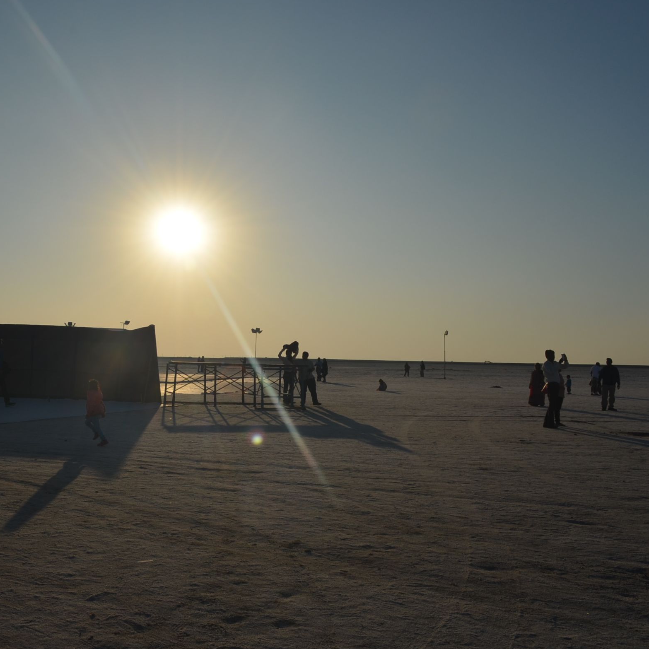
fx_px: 764
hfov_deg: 45.3
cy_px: 335
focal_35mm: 36
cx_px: 209
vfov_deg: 46.0
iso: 100
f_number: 13
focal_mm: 18
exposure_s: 1/640
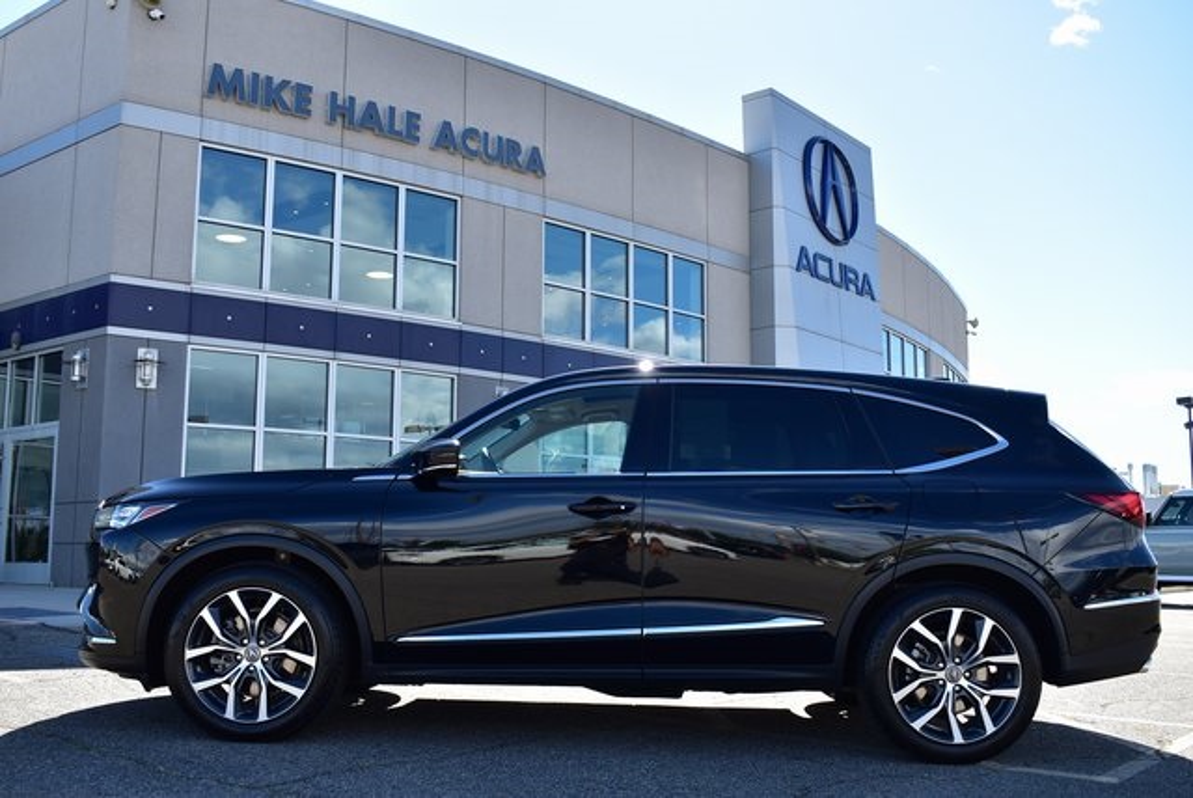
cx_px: 596
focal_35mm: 36
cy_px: 399
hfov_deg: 53.1
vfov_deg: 36.9
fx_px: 1194
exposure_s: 1/200
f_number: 7.1
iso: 100
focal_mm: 24
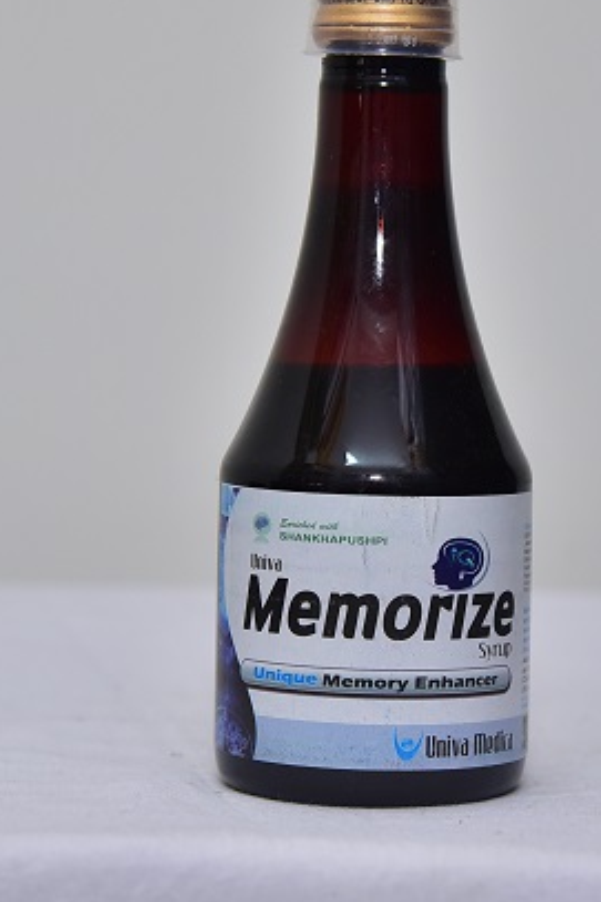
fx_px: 2656
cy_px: 370
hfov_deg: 12.9
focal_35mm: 106
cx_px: 373
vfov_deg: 19.3
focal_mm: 82
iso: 1600
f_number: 5.6
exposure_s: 1/160
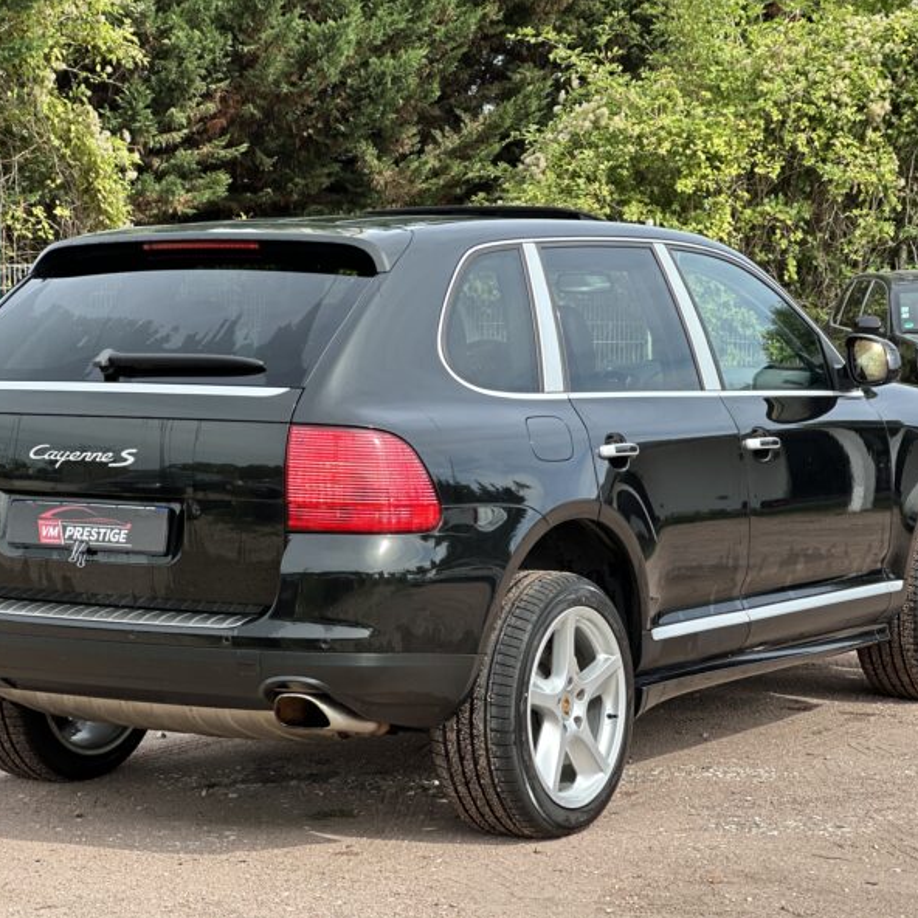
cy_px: 462
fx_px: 2760
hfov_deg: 18.9
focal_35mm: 92
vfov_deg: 18.9
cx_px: 454
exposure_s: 1/203
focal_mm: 9
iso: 25
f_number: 2.8
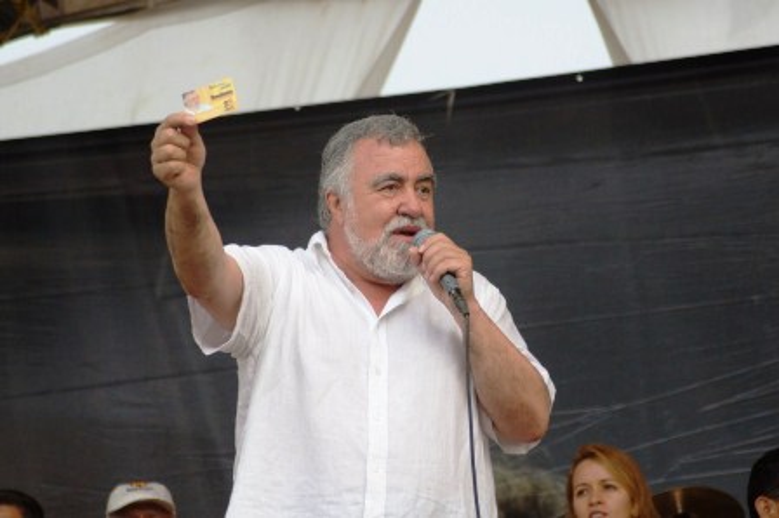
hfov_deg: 15.2
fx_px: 2919
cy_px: 259
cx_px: 390
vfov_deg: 10.1
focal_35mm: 135
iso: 400
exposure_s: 1/125
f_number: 4.5
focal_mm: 90
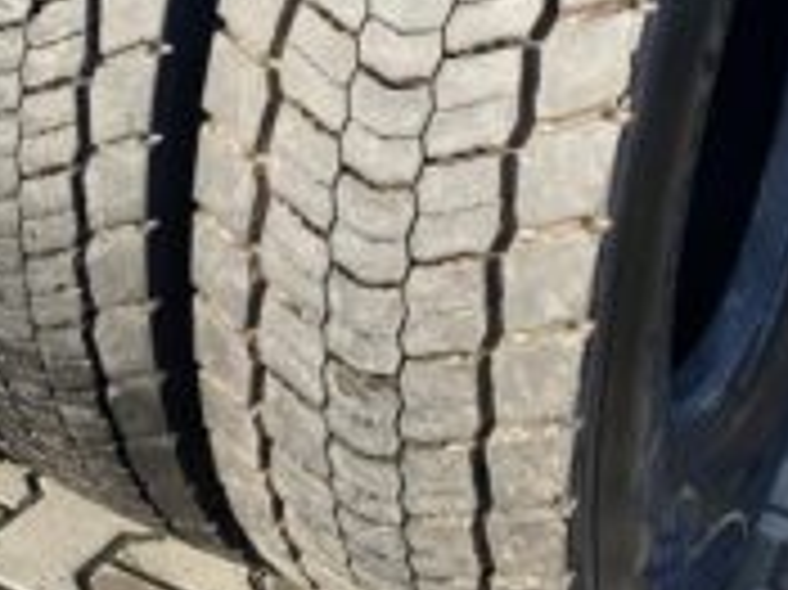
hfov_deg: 29.5
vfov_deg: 22.3
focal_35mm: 64
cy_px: 43
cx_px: 144
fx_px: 1456
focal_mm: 4.25
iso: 32
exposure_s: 1/539
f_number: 1.8
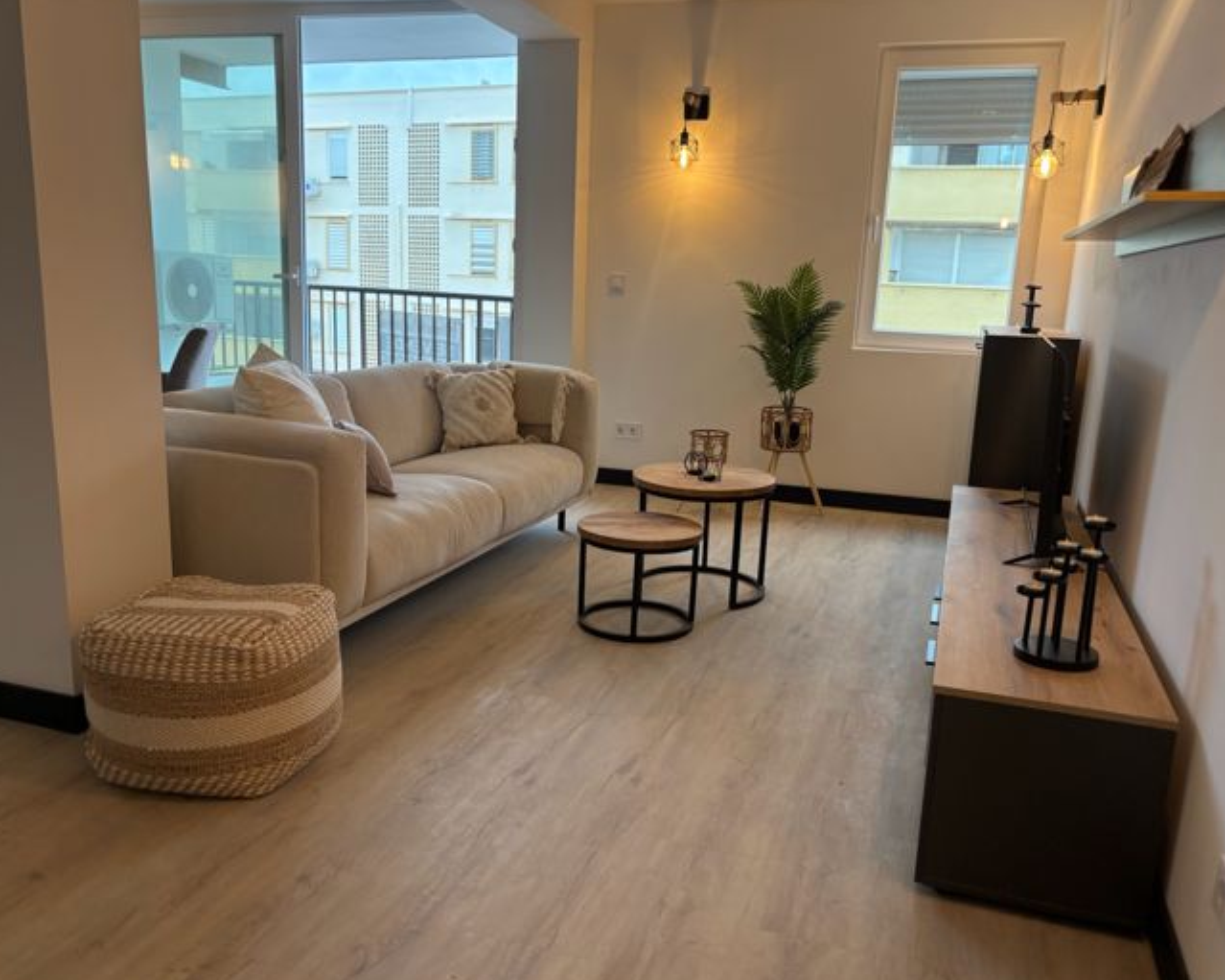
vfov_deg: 51.5
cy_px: 499
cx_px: 632
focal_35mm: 28
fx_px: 1015
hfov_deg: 62.2
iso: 80
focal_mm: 5.96
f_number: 1.6
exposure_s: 1/50
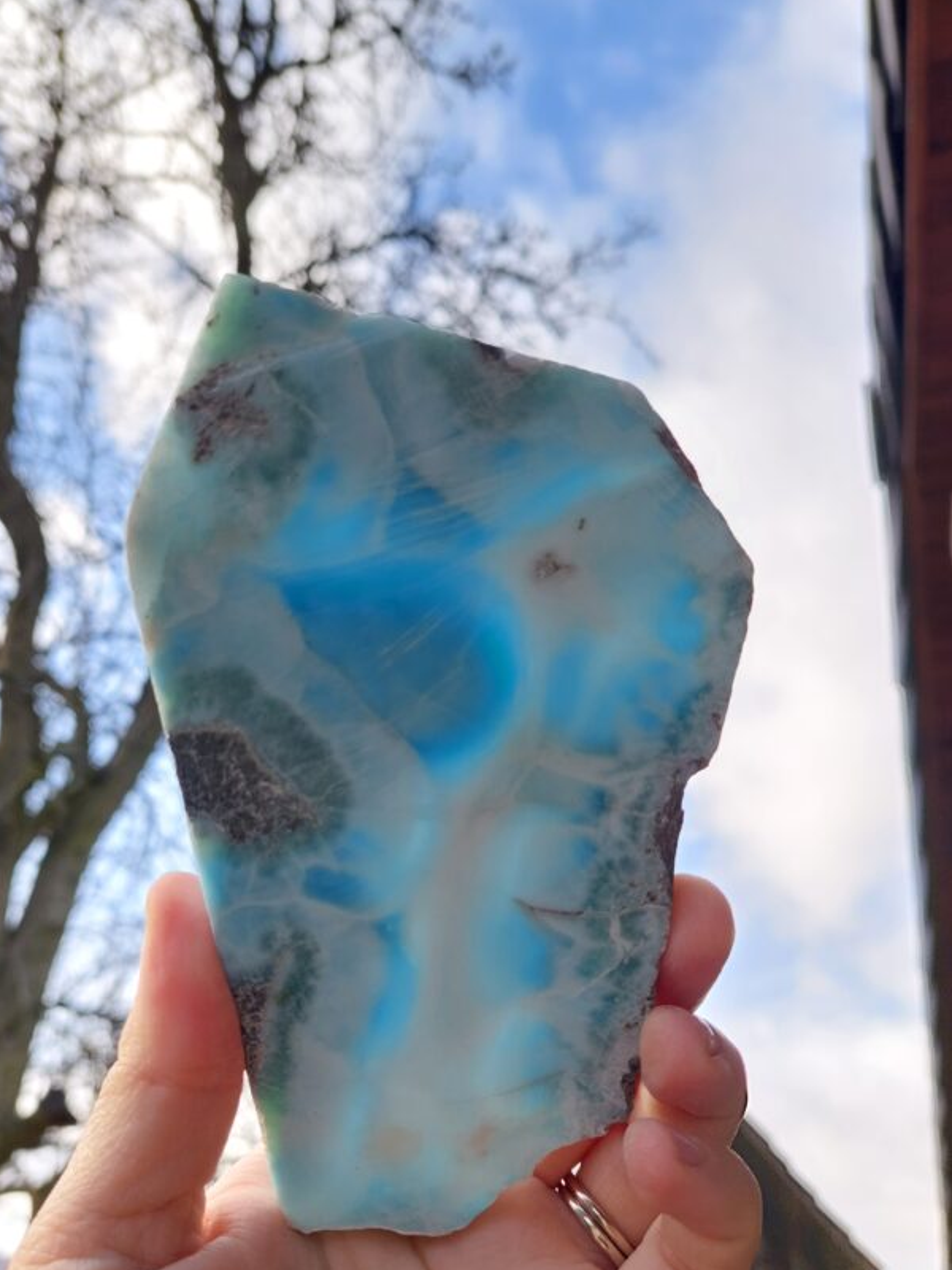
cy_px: 696
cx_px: 441
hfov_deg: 49.7
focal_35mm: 28
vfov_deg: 63.3
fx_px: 1027
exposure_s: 1/184
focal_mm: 5.23
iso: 40
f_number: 1.8
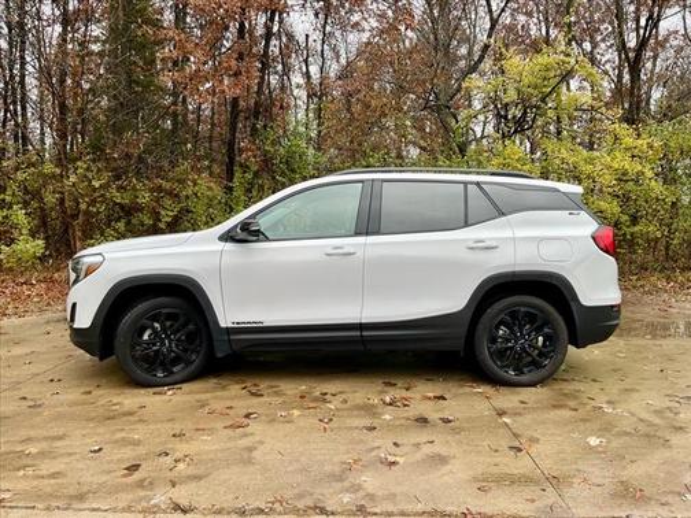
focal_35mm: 26
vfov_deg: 53.1
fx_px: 519
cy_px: 259
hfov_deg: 67.3
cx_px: 346
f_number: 1.6
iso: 50
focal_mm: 5.1
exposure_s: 1/804
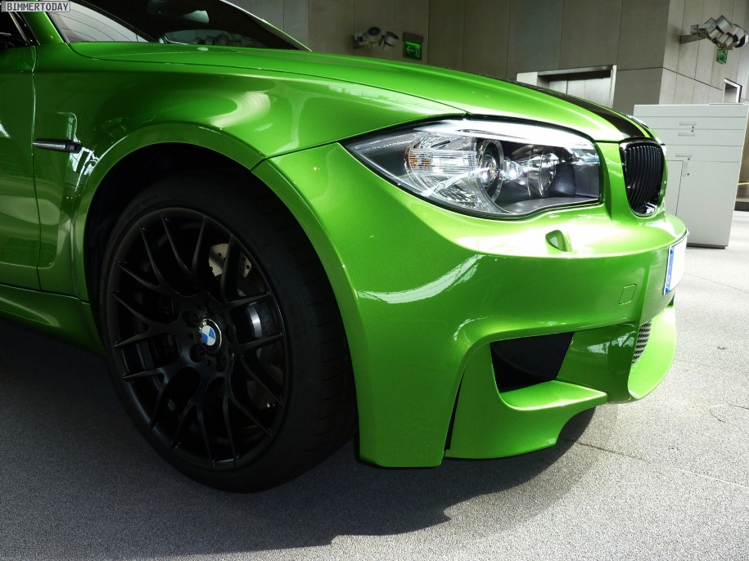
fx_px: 541
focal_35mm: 25
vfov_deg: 54.9
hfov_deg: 69.4
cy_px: 280
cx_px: 374
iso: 80
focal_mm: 4.1
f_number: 3.3
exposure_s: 1/30
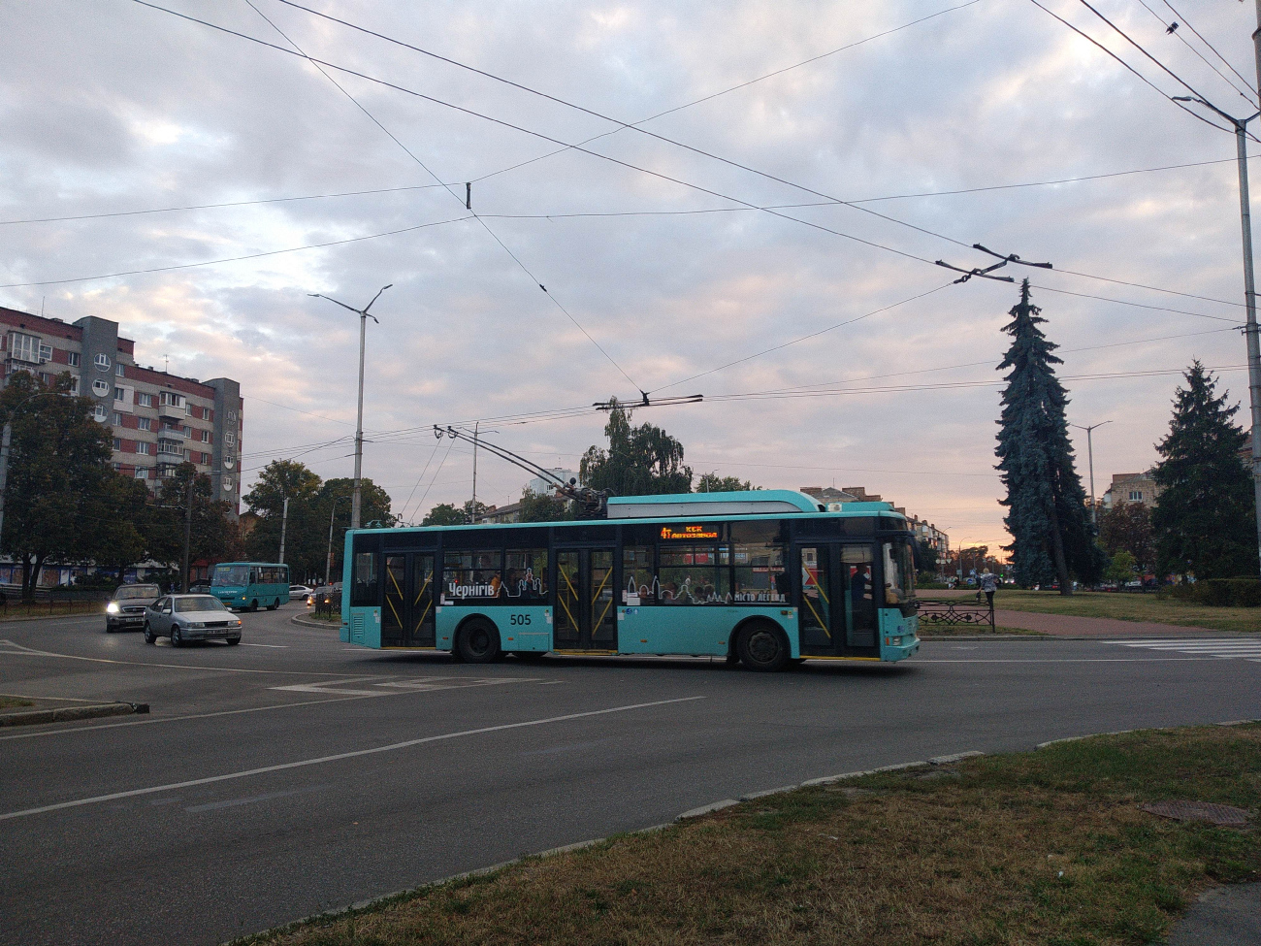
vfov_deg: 53.1
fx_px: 947
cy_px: 473
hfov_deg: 67.3
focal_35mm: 26
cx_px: 630
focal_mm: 3.82
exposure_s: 1/100
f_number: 2.2
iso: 125
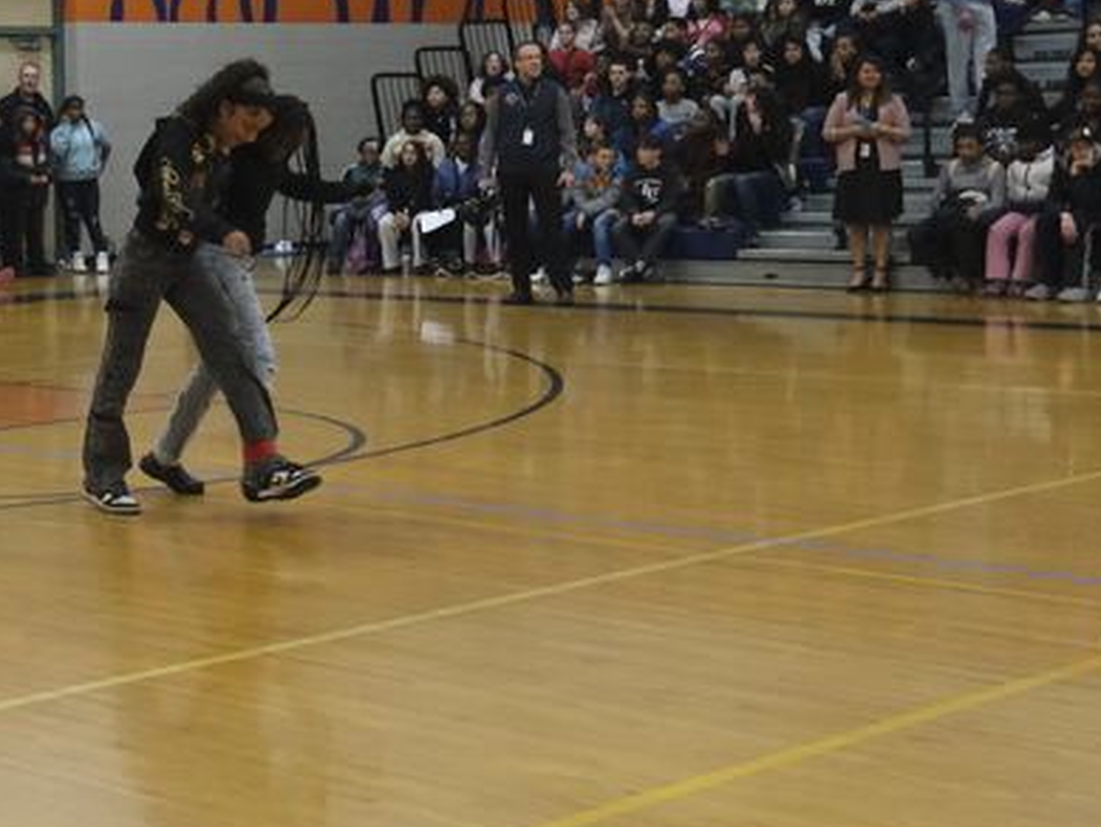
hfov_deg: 23.6
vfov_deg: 19.4
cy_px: 338
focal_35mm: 76
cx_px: -195
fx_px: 2418
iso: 5000
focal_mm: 20.2
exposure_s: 1/250
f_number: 4
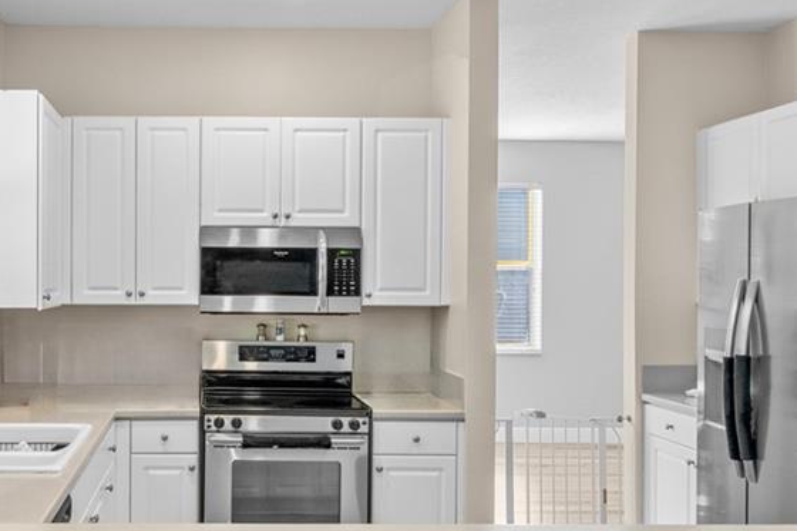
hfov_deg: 46.8
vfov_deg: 33.4
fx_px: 885
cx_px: 202
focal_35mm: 40
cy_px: 268
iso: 500
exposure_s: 1/15
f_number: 8
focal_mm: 14
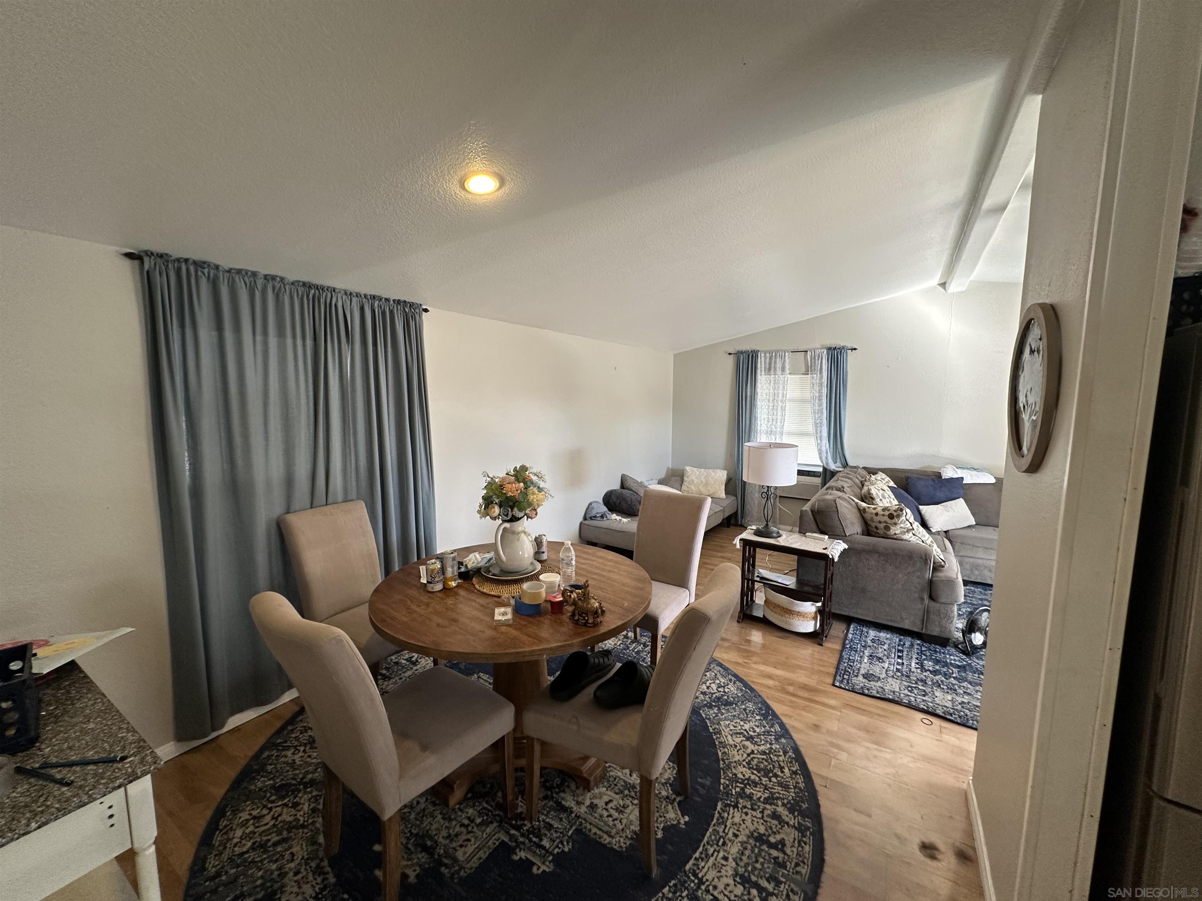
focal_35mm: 14
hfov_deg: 102.1
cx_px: 601
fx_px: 486
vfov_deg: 85.7
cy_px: 450
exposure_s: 1/60
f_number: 2.2
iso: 160
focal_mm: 2.22
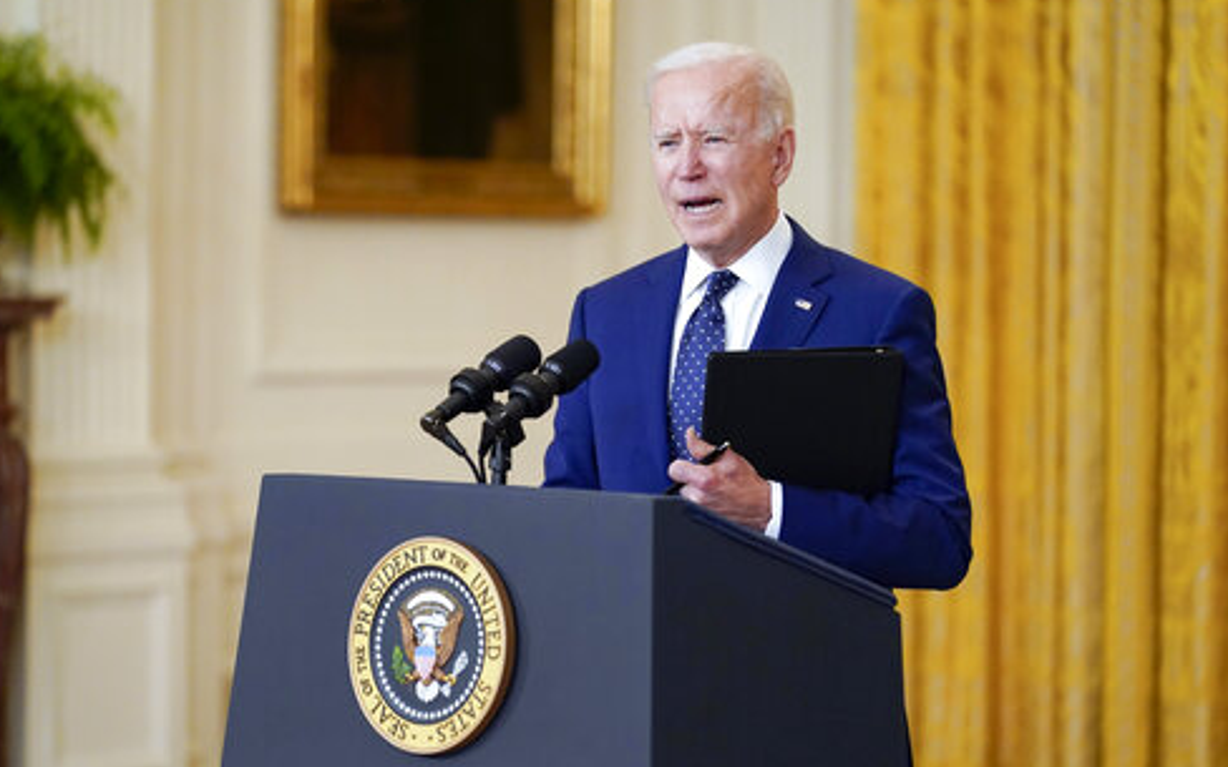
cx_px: 586
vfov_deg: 9.4
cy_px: 411
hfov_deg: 15.0
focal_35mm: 139
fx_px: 4652
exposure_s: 1/400
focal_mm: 130
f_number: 2.8
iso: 4000
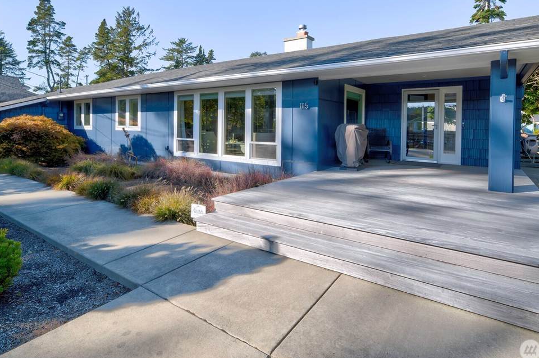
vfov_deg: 60.7
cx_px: 263
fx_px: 299
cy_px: 128
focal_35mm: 20
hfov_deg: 84.0
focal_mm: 15
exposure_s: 1/125
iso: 200
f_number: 11
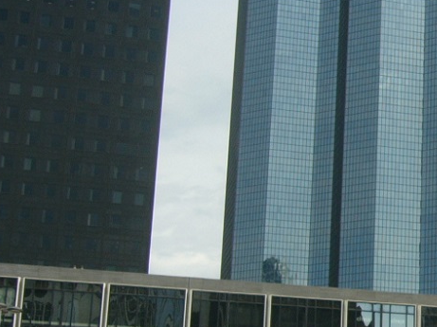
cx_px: 504
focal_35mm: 95
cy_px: 208
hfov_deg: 19.6
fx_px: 1198
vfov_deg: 15.5
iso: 50
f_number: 8
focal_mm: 5.8
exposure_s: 1/200
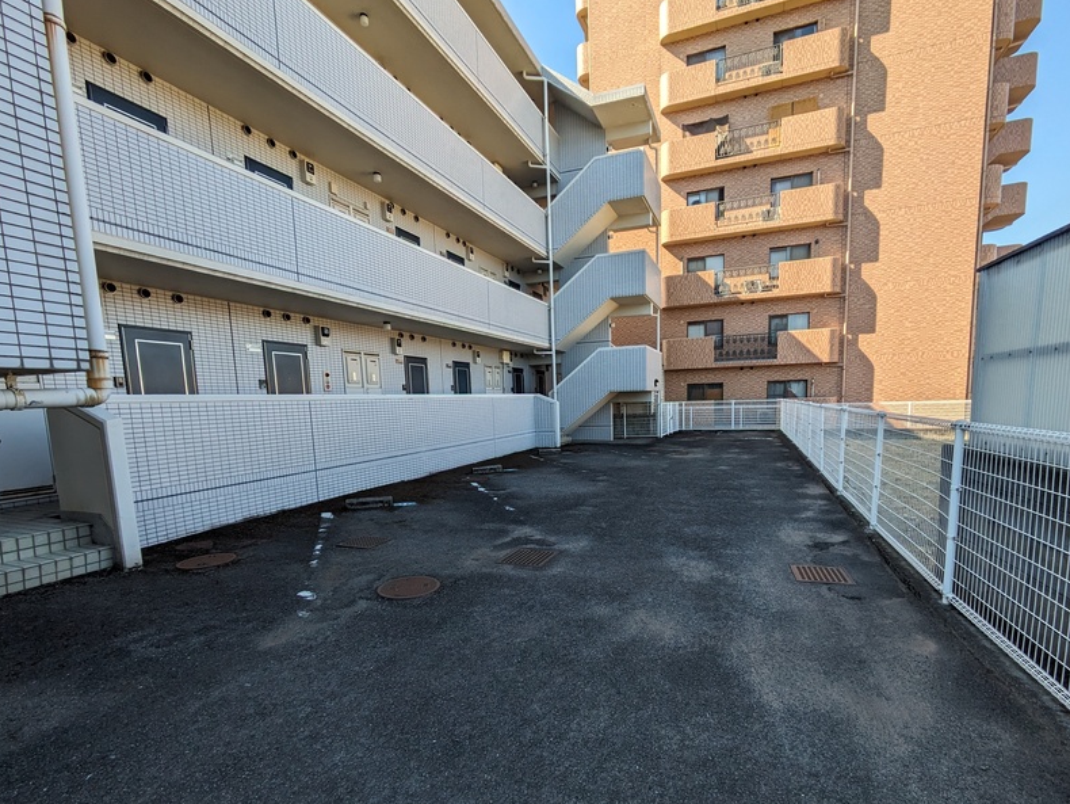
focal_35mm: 17
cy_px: 461
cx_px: 556
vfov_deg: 74.3
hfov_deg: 91.0
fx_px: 526
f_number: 2.2
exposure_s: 1/668
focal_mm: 1.83
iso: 49
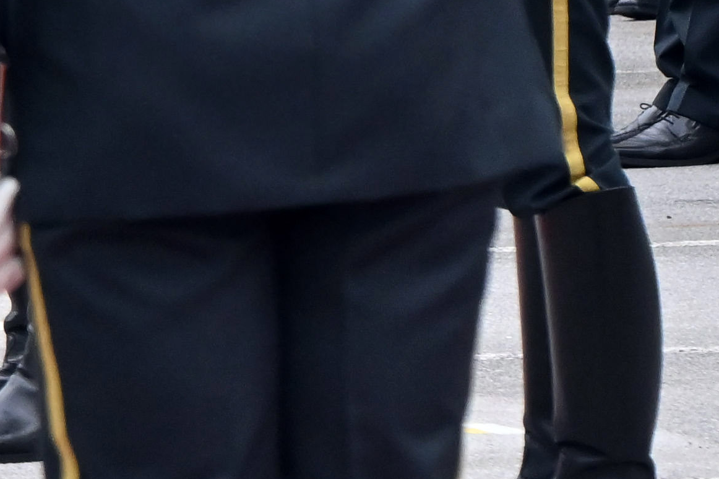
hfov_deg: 2.2
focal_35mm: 924
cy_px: -132
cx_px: -1145
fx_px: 18448
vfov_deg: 1.5
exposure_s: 1/250
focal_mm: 130
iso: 1250
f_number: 7.1
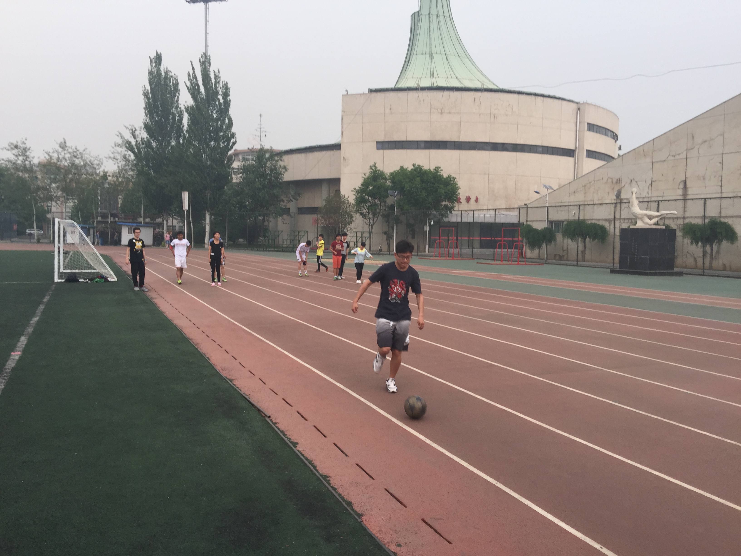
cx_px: 370
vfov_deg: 48.2
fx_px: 621
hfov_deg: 61.7
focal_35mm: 29
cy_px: 278
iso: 32
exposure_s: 1/155
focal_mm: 4.15
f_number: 2.2
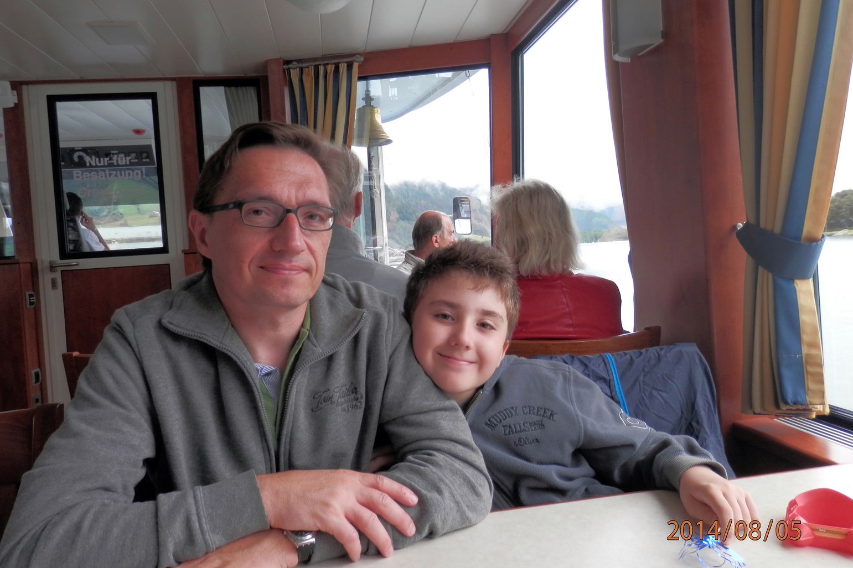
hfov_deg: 67.4
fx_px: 640
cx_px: 413
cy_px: 269
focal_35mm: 27
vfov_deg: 47.9
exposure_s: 1/80
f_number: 3
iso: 80
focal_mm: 4.5
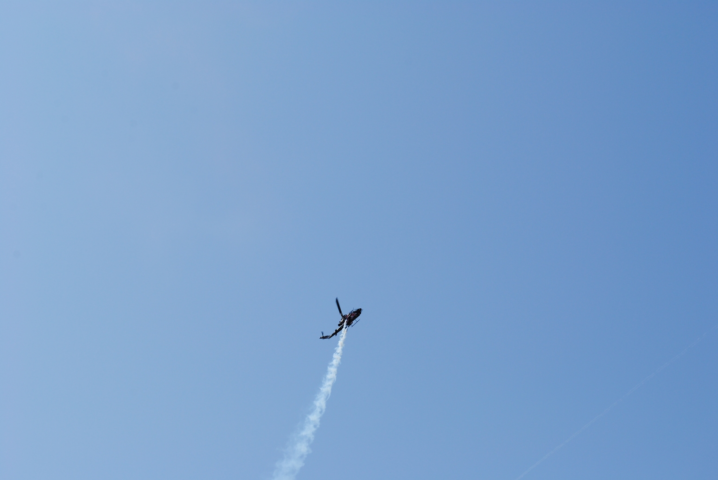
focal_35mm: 82
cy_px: 240
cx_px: 359
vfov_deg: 16.6
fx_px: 1647
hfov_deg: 24.6
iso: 100
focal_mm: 55
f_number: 10
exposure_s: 1/400
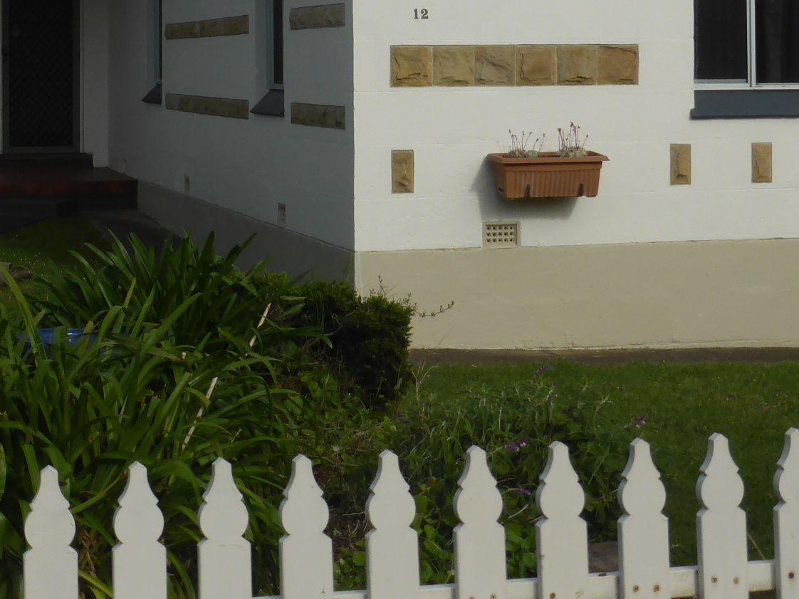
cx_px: 359
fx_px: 2054
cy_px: -29
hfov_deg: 22.0
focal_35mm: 89
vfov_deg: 16.2
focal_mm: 6.9
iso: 100
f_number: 3.9
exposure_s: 1/1600
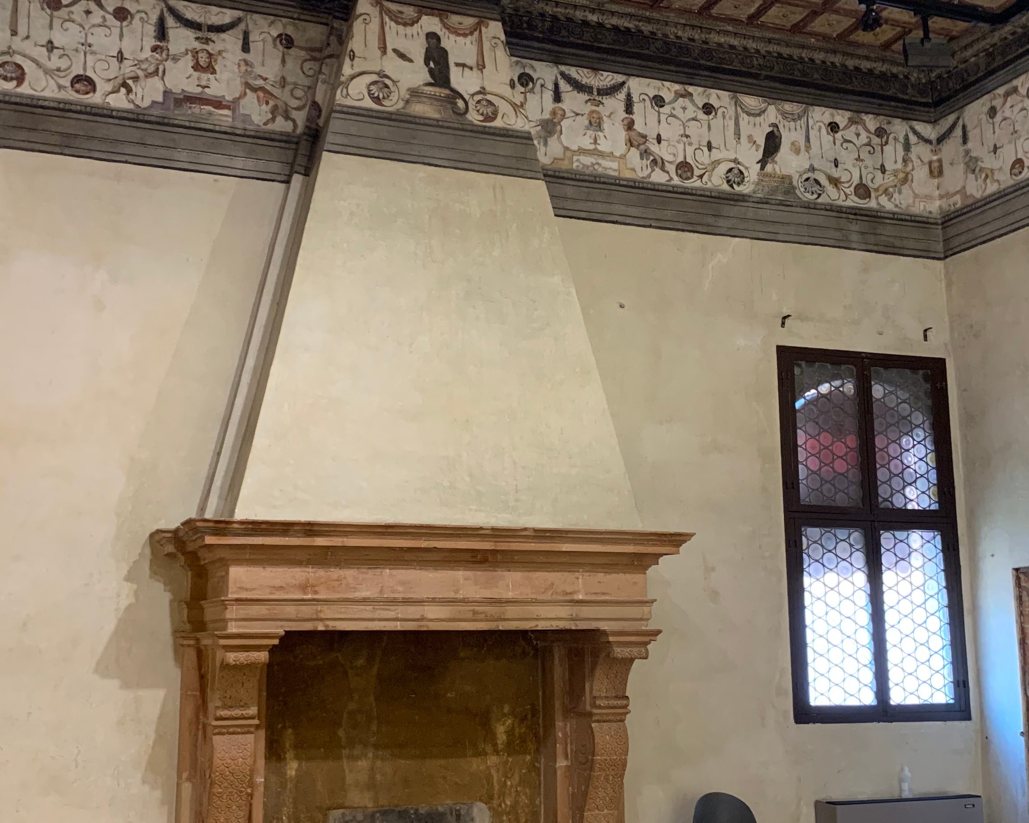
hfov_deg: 42.0
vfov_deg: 34.1
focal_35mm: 44
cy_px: 407
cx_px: 496
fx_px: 1340
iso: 320
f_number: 1.8
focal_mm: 4.25
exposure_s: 1/33
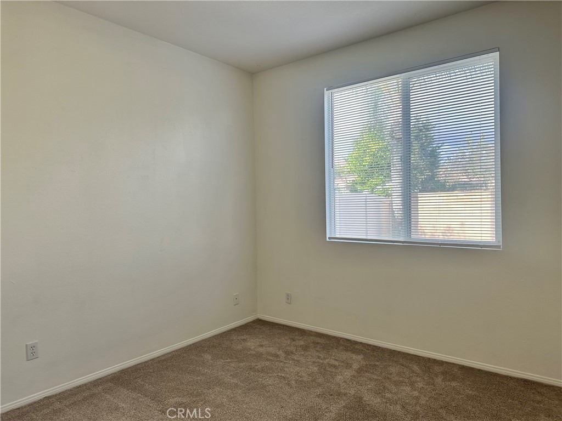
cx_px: 281
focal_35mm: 24
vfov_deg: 56.8
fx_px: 390
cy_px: 210
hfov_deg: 71.6
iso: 80
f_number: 1.78
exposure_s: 1/262
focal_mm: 6.86
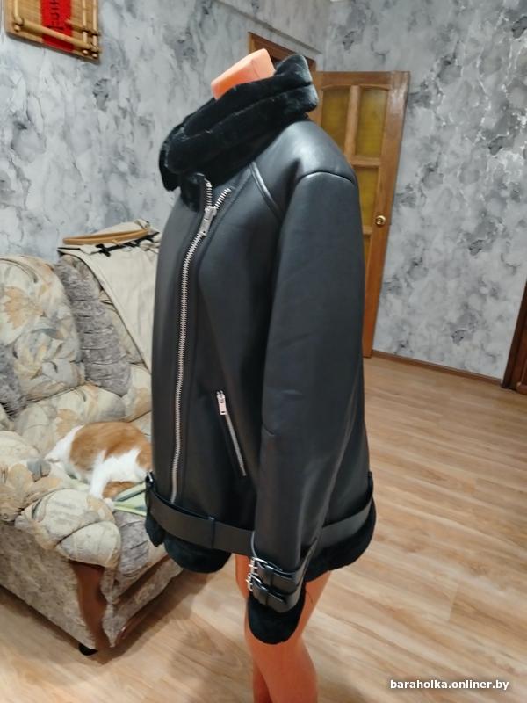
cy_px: 352
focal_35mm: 24
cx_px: 264
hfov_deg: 56.8
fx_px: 487
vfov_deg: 71.6
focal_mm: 5.25
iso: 2975
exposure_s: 1/20
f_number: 1.75
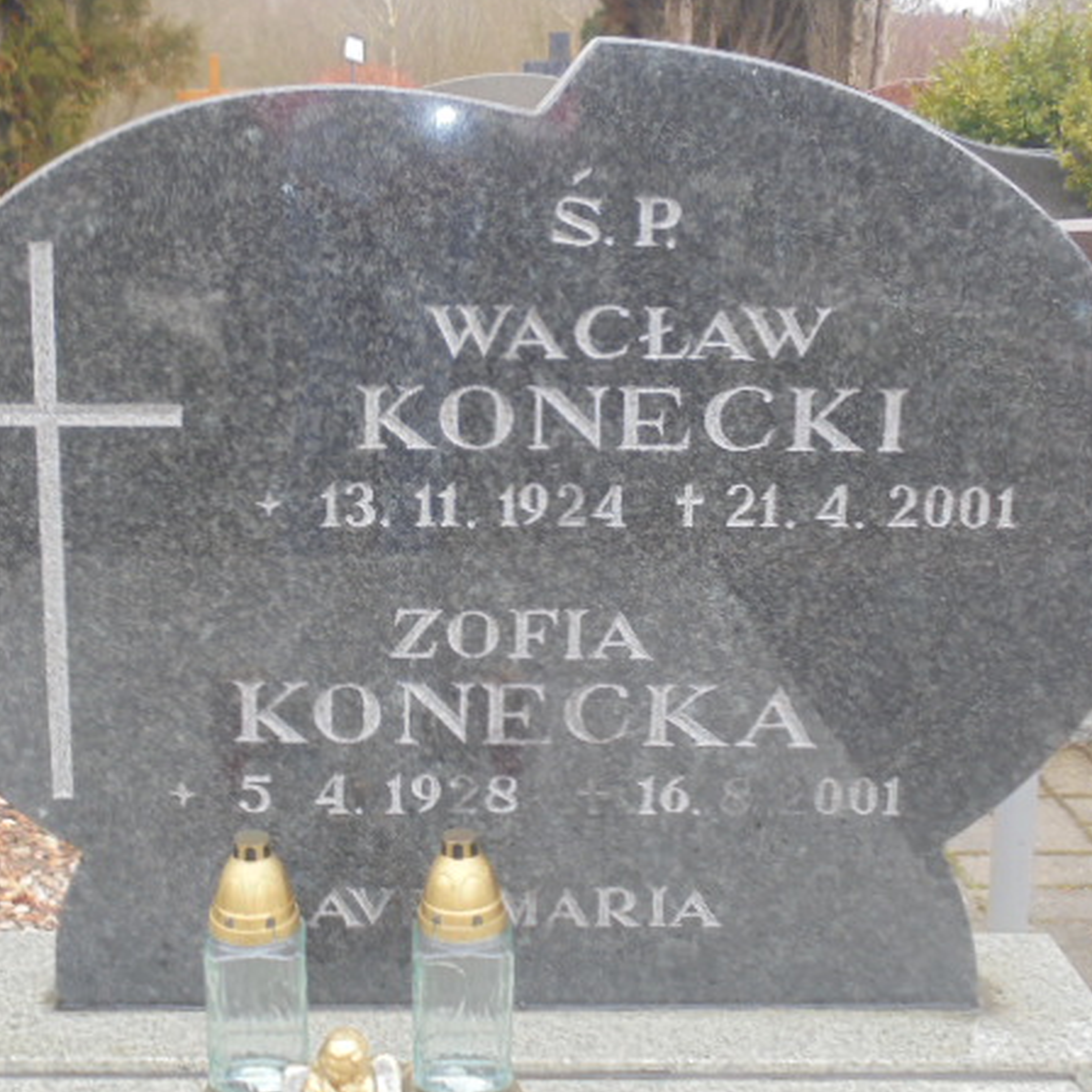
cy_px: 534
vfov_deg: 35.4
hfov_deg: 35.2
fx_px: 1713
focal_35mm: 48
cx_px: 424
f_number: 4.2
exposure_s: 1/30
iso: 100
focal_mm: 6.9
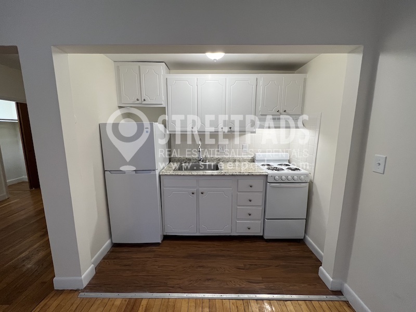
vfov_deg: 89.9
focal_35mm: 13
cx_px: 208
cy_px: 156
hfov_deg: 106.2
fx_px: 156
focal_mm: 1.57
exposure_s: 1/120
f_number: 1.8
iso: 125
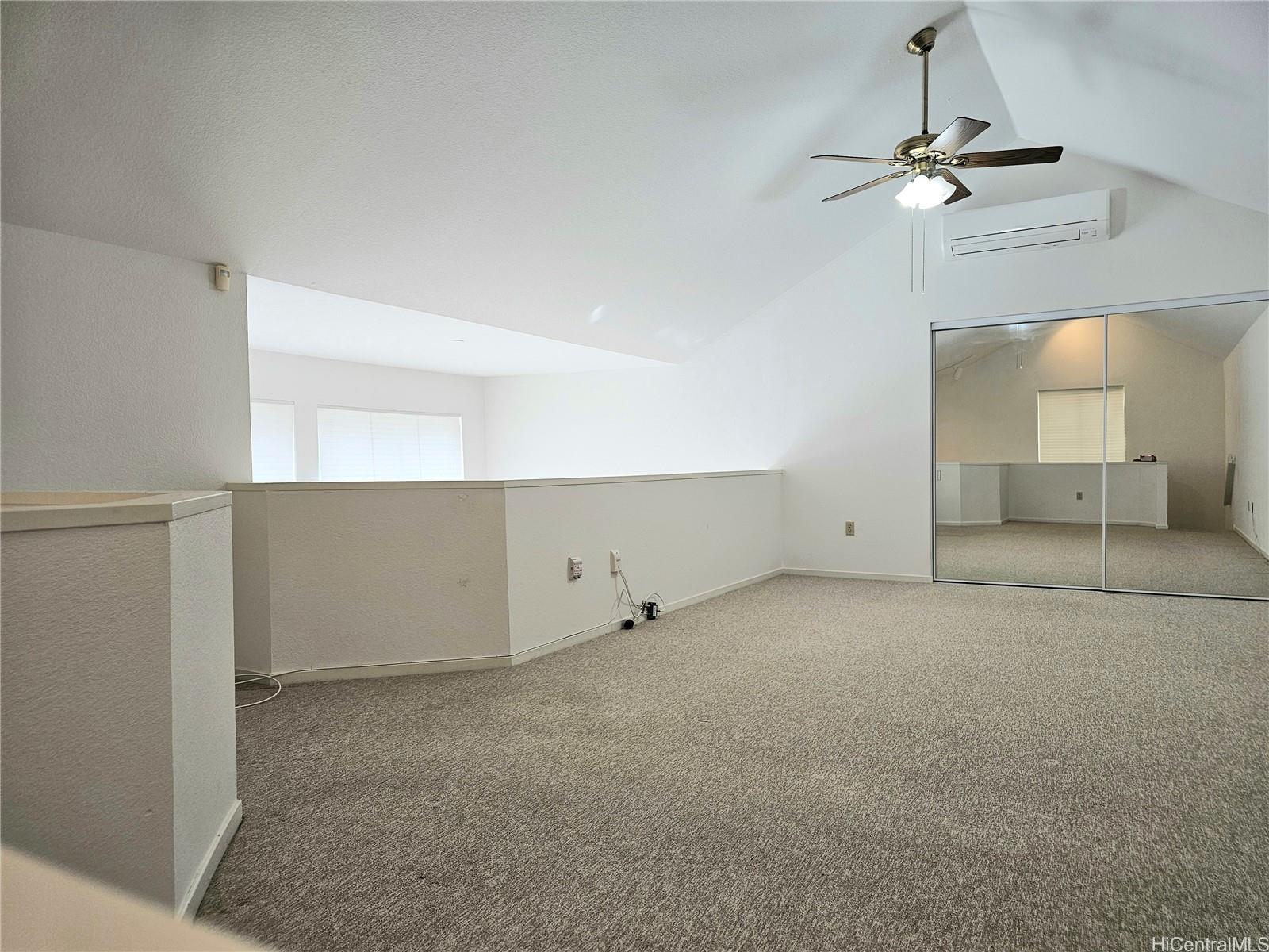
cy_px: 476
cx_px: 634
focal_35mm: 23
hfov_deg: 73.9
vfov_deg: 58.9
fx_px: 843
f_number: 1.7
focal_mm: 6.3
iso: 80
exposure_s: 1/120
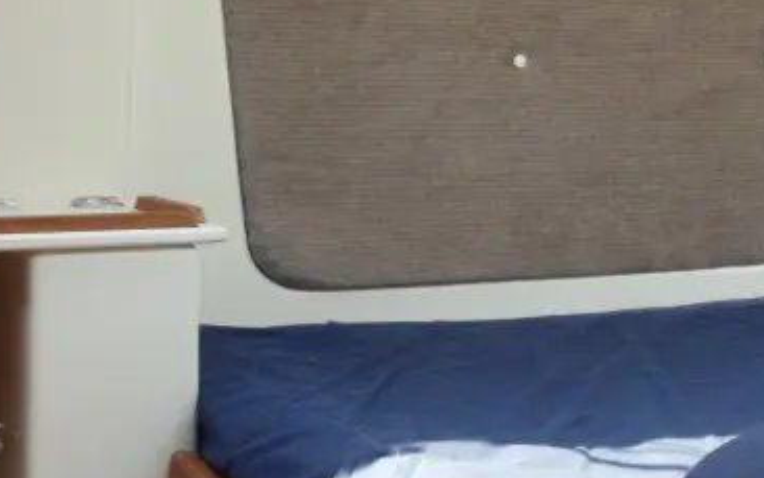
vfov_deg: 12.7
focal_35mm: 102
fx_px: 2124
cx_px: 572
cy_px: 42
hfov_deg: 20.2
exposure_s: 1/80
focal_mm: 6
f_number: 3.5
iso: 400
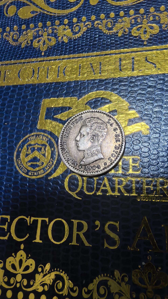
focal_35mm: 27
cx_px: 95
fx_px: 214
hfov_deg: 42.8
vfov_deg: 69.8
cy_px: 145
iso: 250
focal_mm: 1.68
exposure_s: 1/33.3
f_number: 2.2
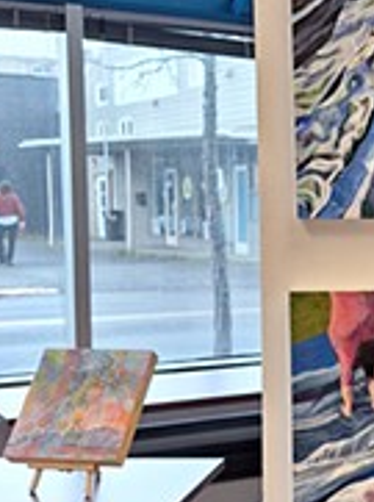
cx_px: 389
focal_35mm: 61
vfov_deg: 31.5
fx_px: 882
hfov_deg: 22.8
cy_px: 330
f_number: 1.8
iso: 50
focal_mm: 5.5
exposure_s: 1/120
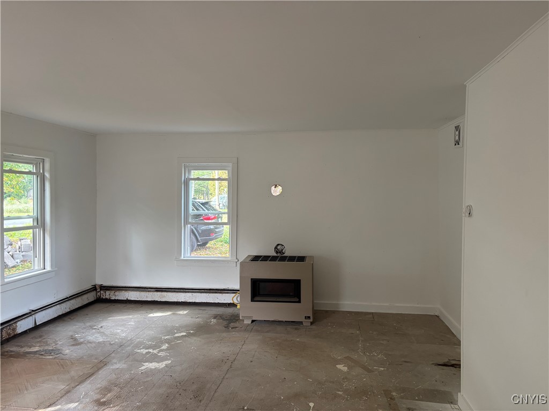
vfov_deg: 53.1
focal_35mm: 26
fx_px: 412
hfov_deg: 67.3
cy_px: 206
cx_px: 274
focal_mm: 5.96
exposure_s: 1/114
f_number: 1.6
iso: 125
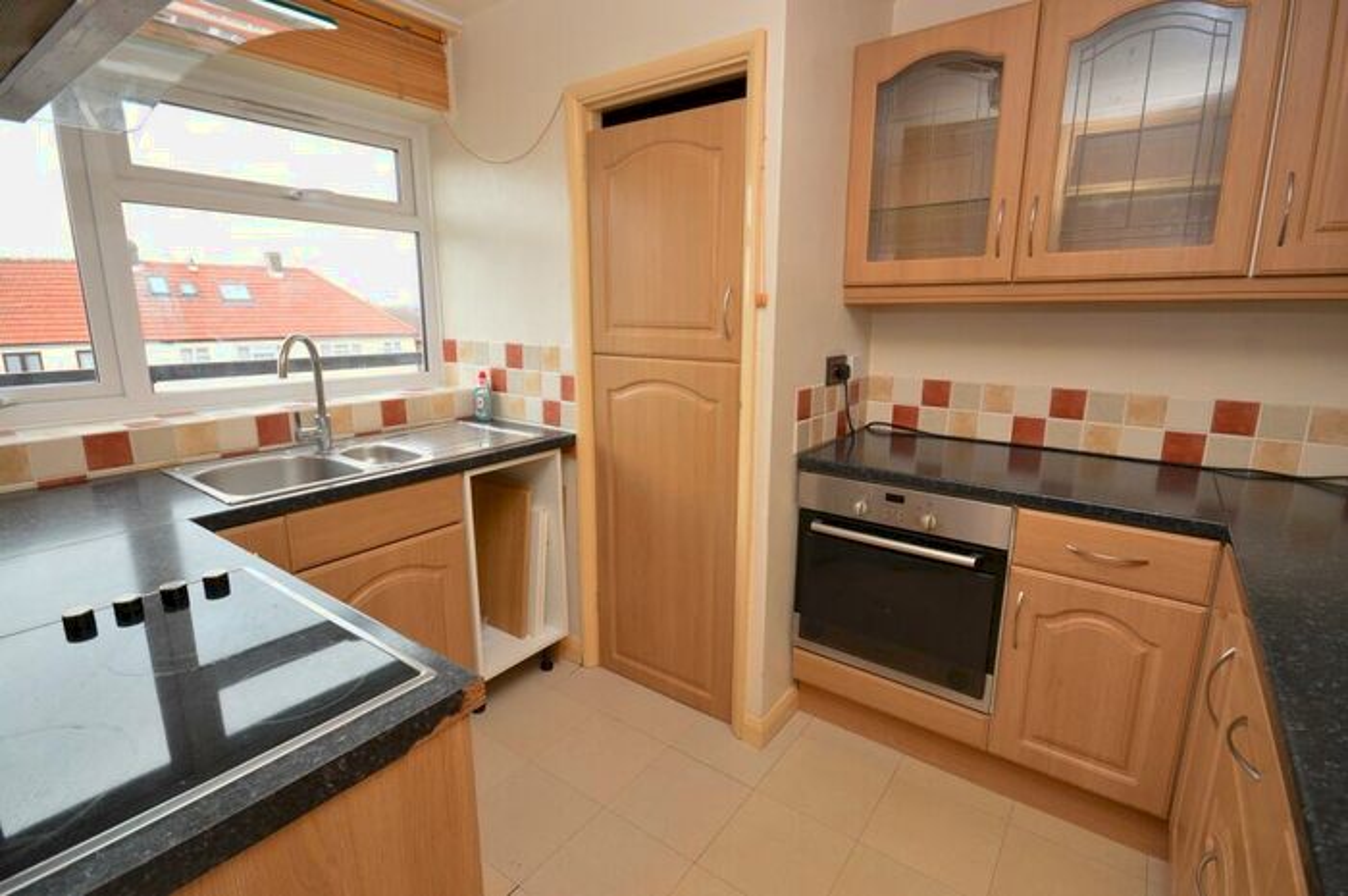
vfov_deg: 71.9
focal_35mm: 16
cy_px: 448
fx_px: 617
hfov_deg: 95.0
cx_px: 674
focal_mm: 11
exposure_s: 1/30
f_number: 6.3
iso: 400
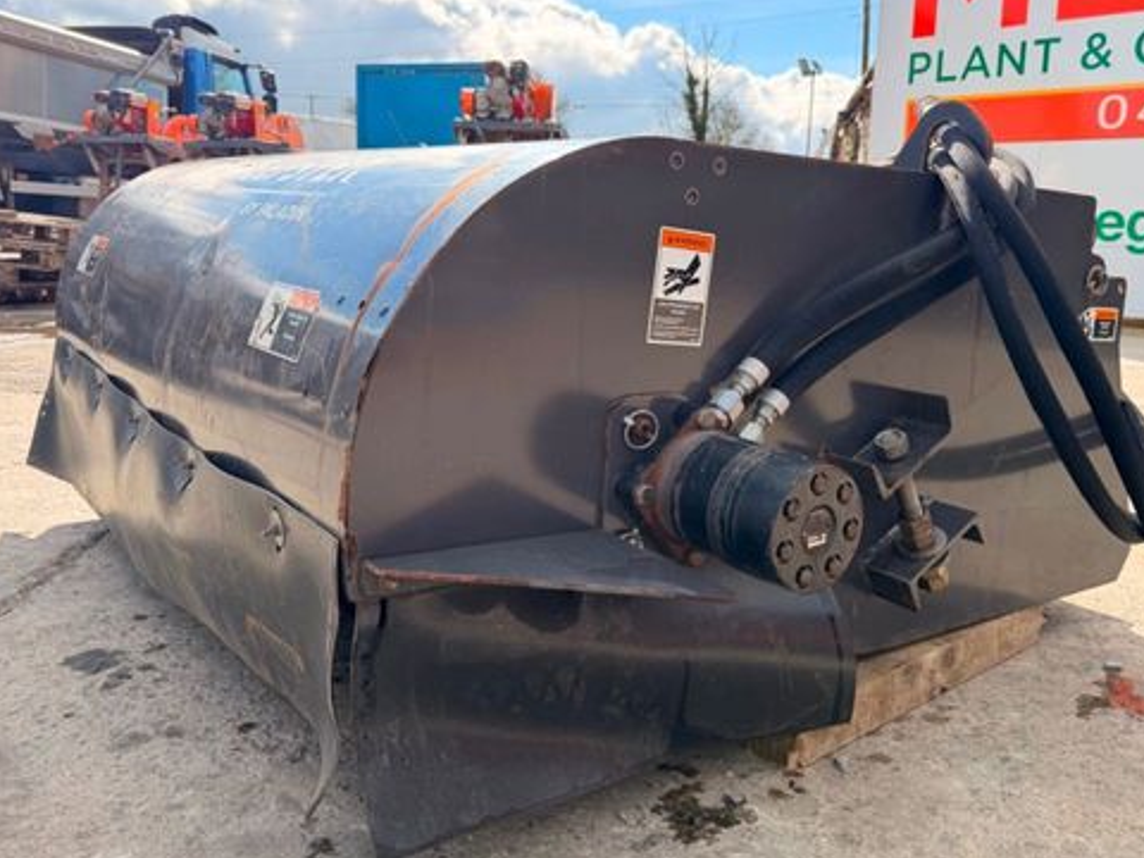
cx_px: 615
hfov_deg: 59.9
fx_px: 991
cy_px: 379
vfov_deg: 46.7
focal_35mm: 30
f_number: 1.78
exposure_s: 1/1271
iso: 100
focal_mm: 6.76
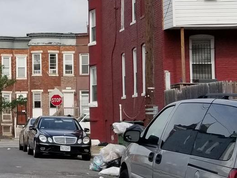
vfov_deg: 14.3
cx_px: -104
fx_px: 705
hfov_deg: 17.4
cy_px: 39
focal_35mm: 103
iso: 50
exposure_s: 1/2624
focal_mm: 4.25
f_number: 1.7
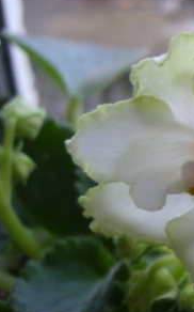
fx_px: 483
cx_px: 231
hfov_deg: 21.2
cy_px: 172
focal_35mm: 57
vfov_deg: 35.7
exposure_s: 1/30
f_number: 2.8
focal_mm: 5.8
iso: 50
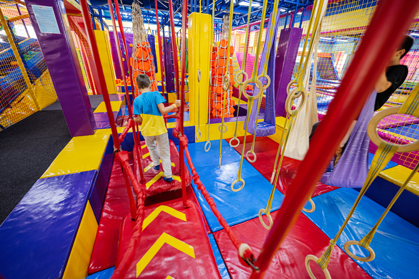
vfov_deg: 81.2
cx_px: 210
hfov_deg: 104.3
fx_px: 163
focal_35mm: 14
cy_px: 140
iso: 1250
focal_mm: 14
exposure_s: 1/30
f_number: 2.8
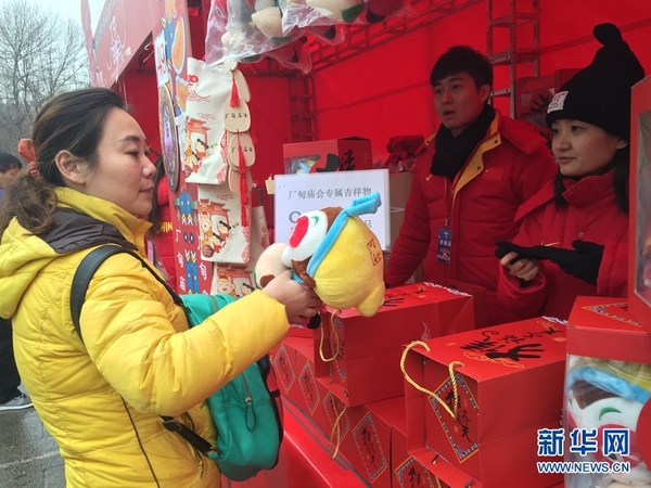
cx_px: 326
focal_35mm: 29
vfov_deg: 48.2
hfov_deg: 61.7
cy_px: 244
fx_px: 545
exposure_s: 1/50
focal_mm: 4.15
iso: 32
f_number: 2.2
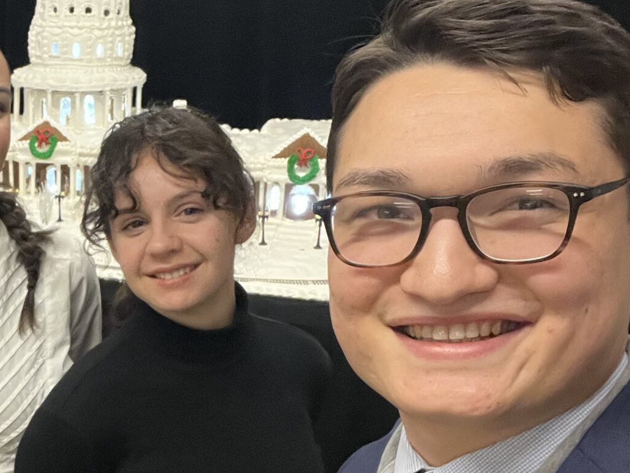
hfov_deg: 30.8
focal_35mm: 57
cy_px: 354
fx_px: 1038
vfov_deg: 25.4
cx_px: -27
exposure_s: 1/60
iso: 320
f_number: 2.2
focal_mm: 2.71
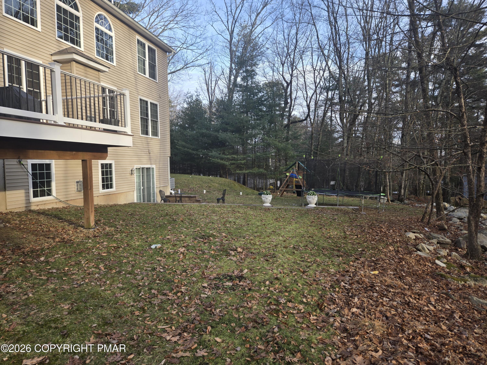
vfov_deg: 58.9
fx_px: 324
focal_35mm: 23
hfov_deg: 73.9
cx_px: 244
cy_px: 182
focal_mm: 5.4
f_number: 1.8
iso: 25
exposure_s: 1/225
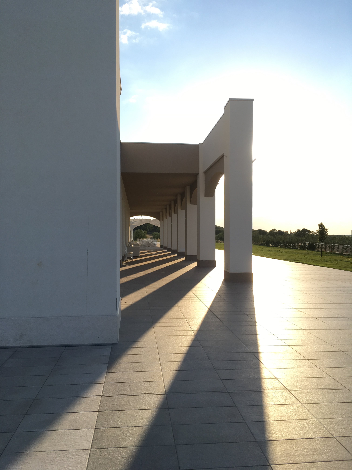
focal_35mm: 29
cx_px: 176
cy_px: 235
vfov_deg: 61.7
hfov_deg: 48.2
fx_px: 393
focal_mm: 4.15
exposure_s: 1/1054
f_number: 2.2
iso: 25
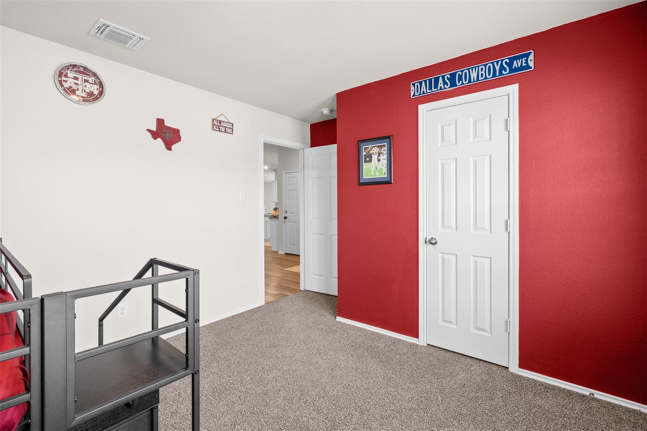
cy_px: 216
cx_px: 324
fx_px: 288
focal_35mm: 16
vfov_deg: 73.7
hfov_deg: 96.7
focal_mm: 16
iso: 800
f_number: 9
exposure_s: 1/2
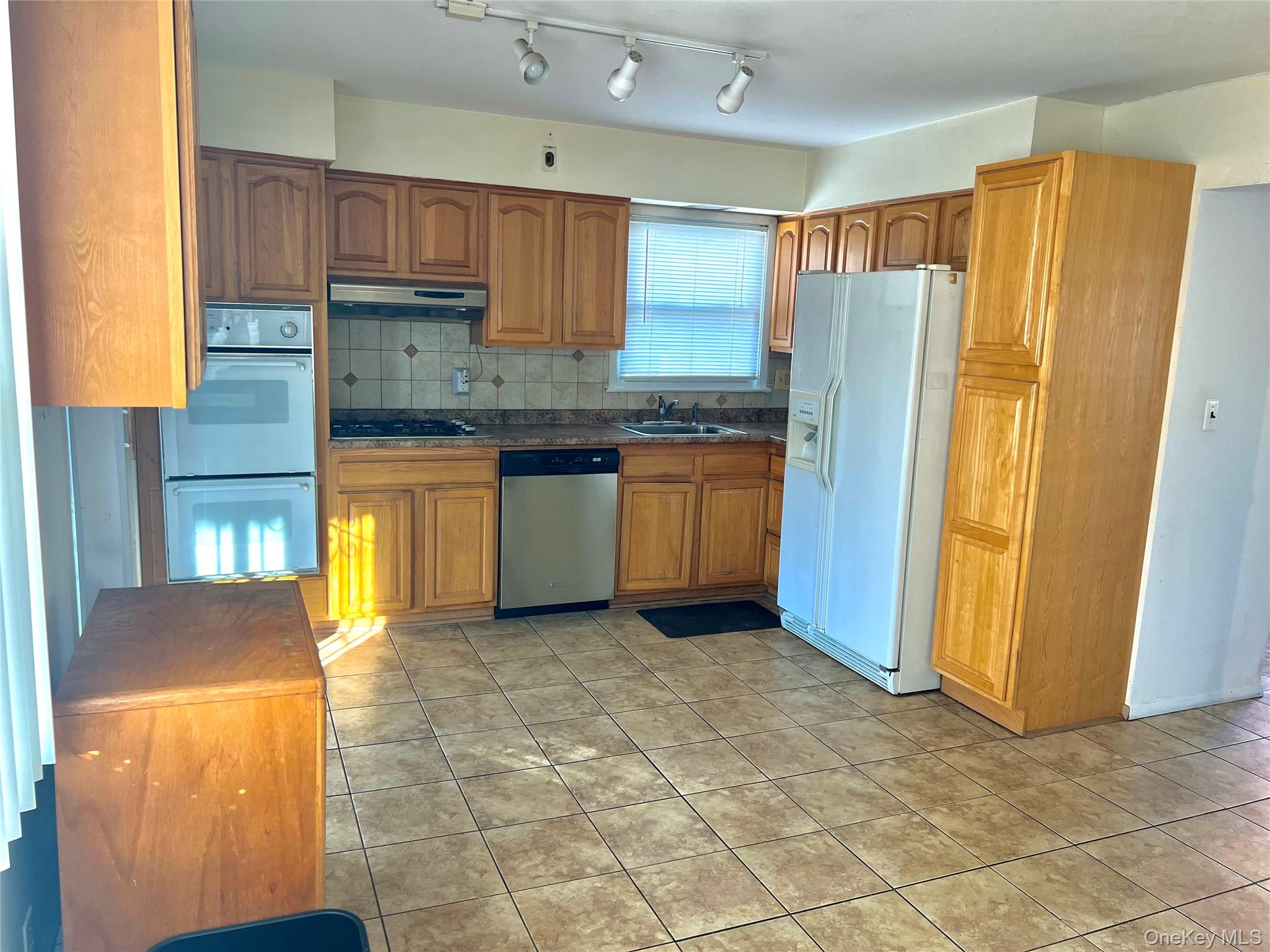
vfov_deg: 53.1
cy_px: 476
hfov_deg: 67.3
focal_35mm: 26
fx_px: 954
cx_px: 635
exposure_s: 1/60
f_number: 1.5
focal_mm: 5.7
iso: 80
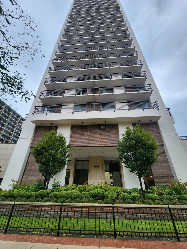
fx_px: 94
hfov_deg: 89.9
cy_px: 124
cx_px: 94
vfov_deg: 106.2
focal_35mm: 13
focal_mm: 2.2
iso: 50
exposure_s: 1/211
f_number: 2.2
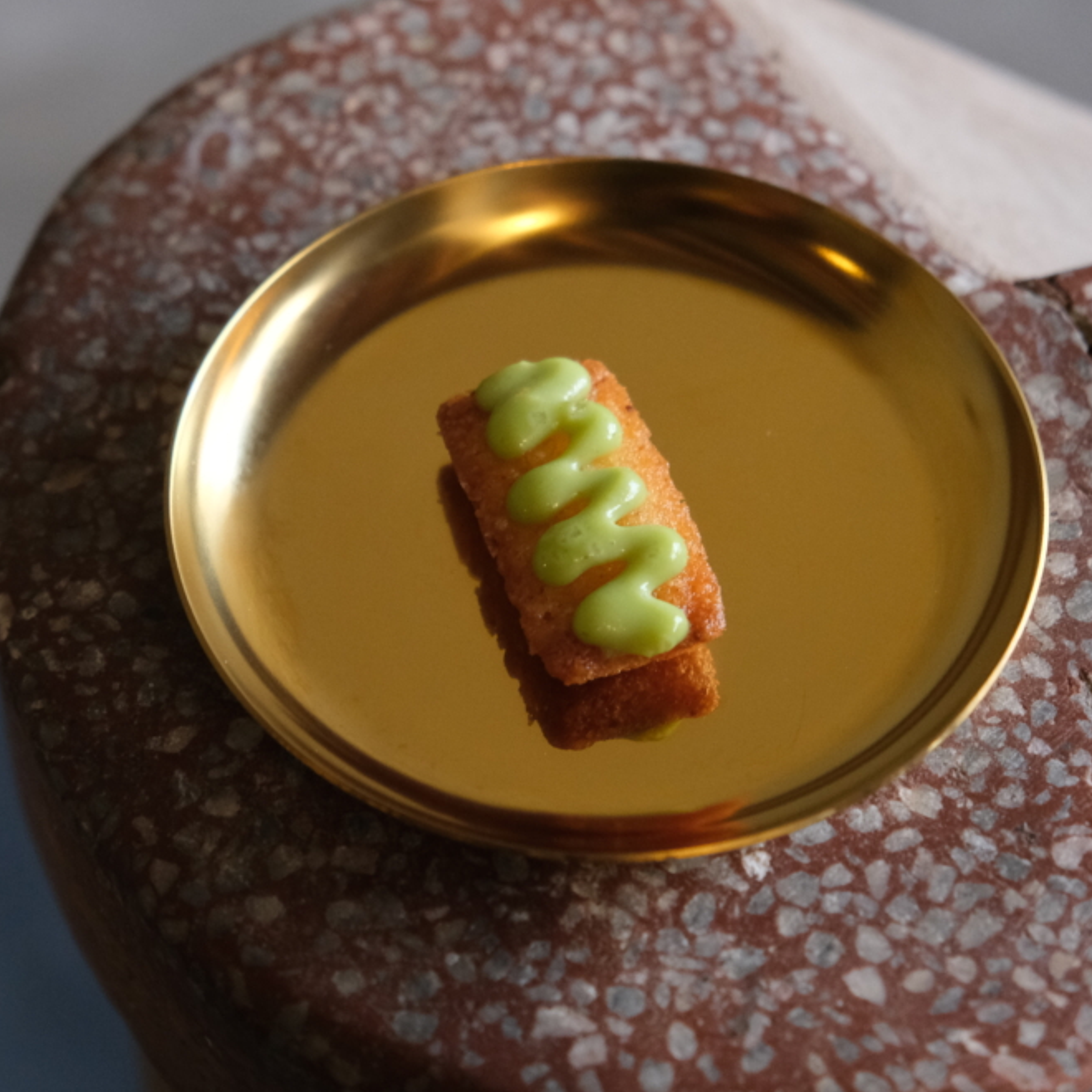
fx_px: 3355
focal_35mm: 94
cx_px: 313
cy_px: 548
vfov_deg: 18.5
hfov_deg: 18.4
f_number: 4
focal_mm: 48.4
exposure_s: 1/140
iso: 2500
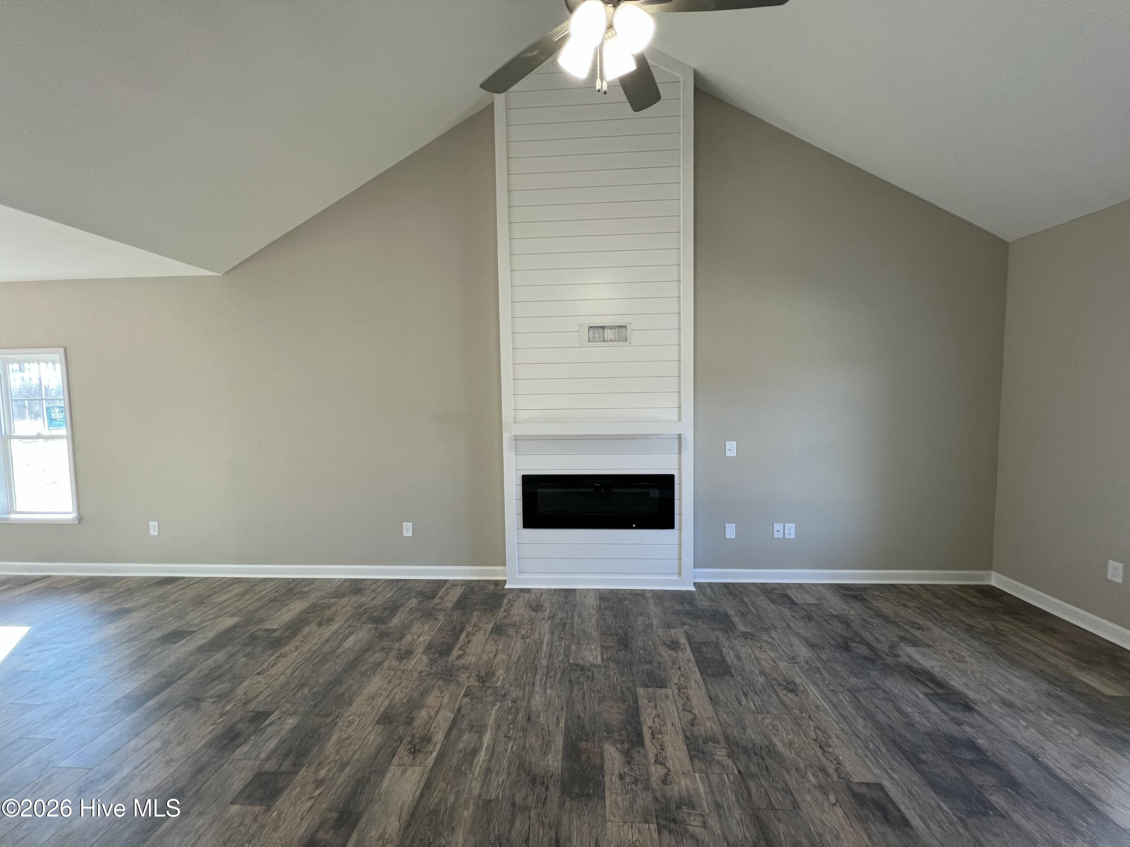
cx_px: 565
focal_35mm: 13
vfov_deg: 89.9
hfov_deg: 106.2
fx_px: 424
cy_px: 424
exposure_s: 1/120
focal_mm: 1.57
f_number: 1.8
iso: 100
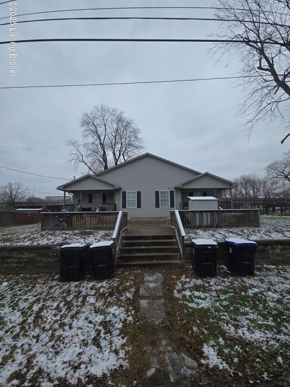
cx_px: 145
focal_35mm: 13
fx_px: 145
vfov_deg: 106.2
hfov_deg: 89.9
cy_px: 194
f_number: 2.2
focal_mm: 2.2
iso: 50
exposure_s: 1/1910
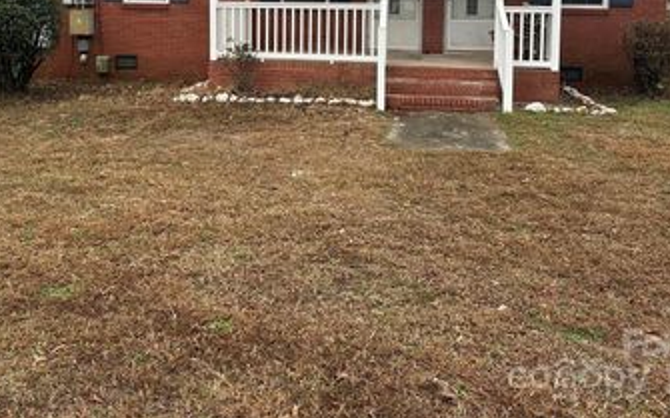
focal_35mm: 38
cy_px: 45
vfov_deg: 32.0
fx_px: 694
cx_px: 284
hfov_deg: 51.4
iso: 80
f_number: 1.78
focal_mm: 6.86
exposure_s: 1/251
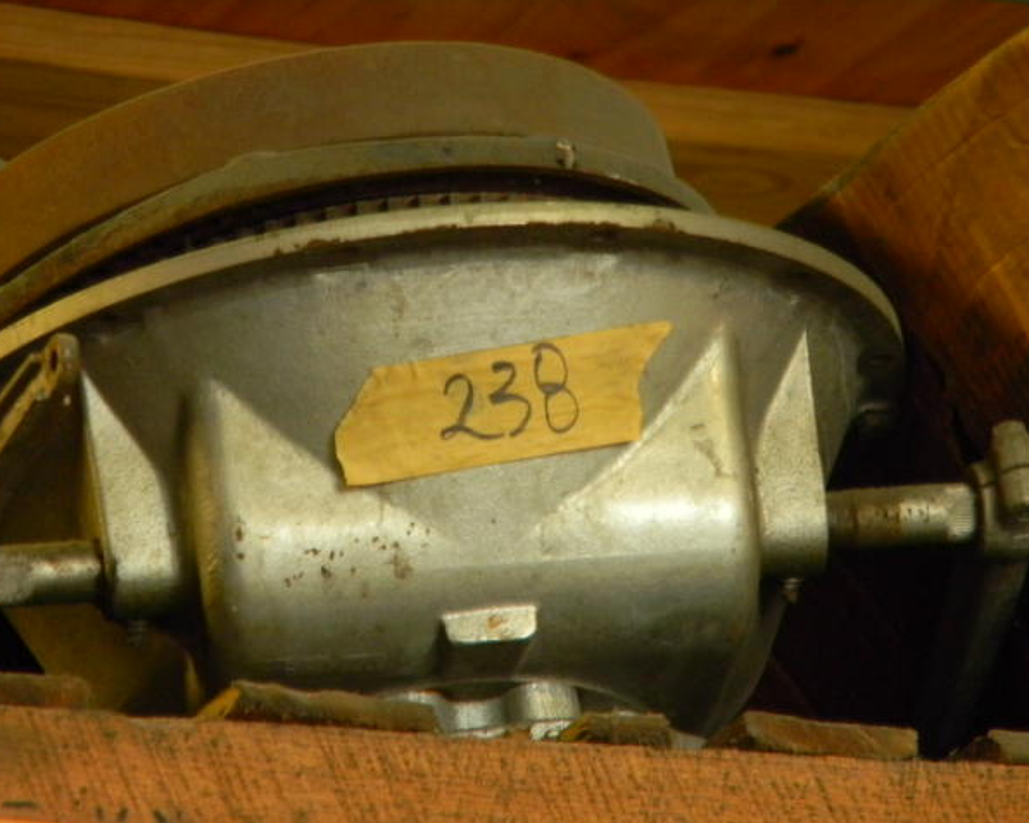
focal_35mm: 351
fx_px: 10691
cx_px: 528
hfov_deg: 5.5
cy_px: 412
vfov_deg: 4.4
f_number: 5.4
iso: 400
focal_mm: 60.7
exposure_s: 1/1.2
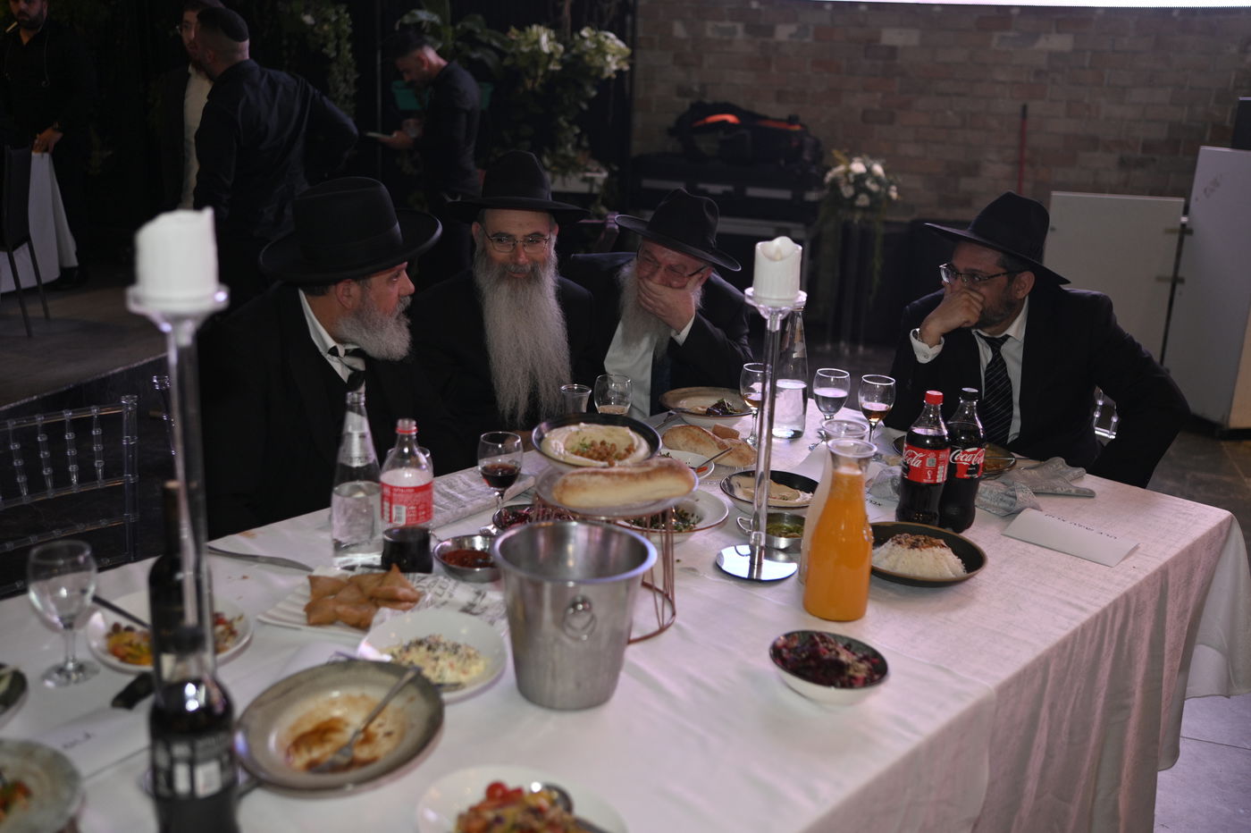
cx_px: 626
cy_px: 416
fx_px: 1216
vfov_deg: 37.8
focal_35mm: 35
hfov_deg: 54.5
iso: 500
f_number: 2
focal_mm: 35
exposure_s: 1/200
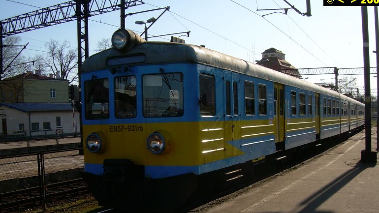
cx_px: 192
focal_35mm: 43
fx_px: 432
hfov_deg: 47.4
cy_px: 140
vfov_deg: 27.6
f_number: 4.6
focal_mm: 6.3
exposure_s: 1/546
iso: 50
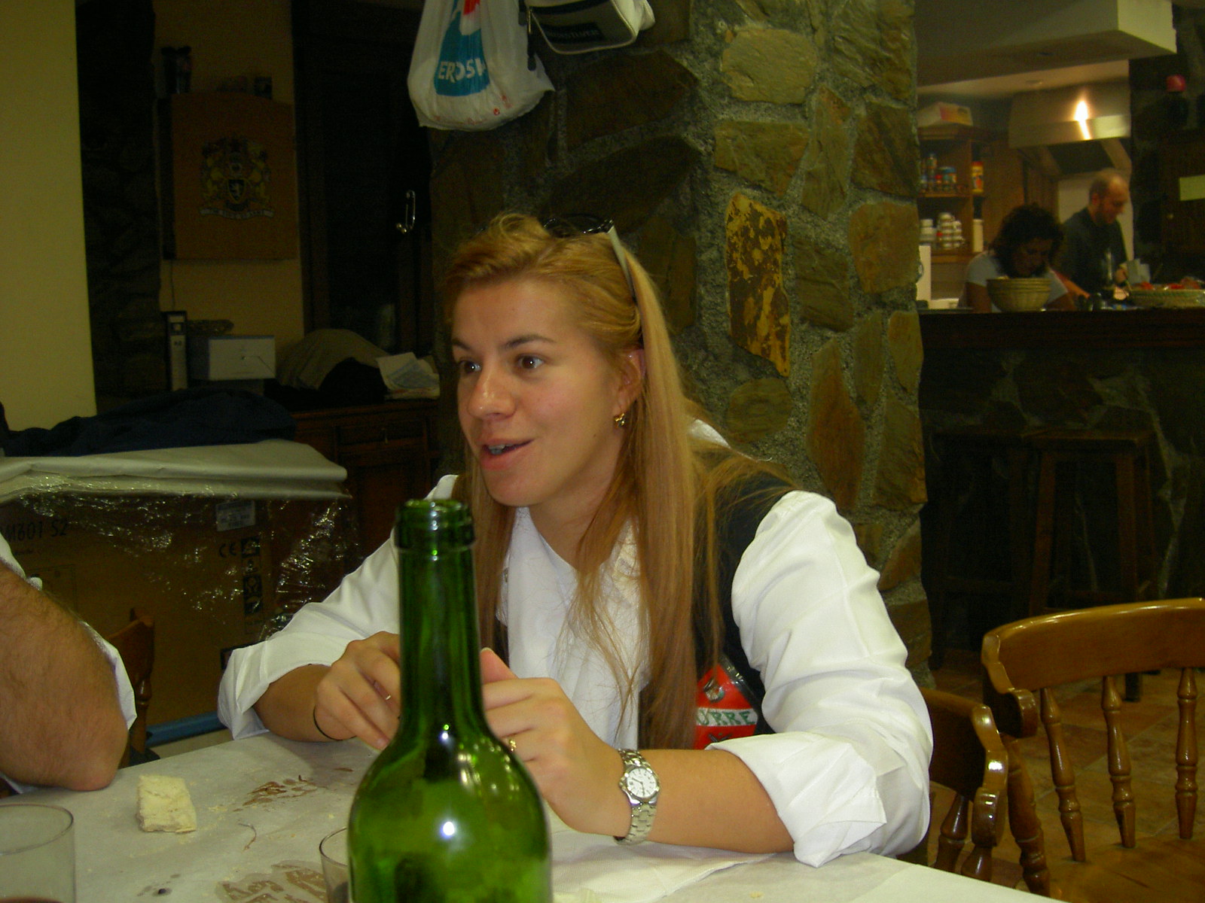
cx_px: 602
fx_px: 1358
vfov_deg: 36.8
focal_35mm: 39
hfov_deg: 47.9
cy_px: 452
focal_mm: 8
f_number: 2.8
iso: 100
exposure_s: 1/59.5
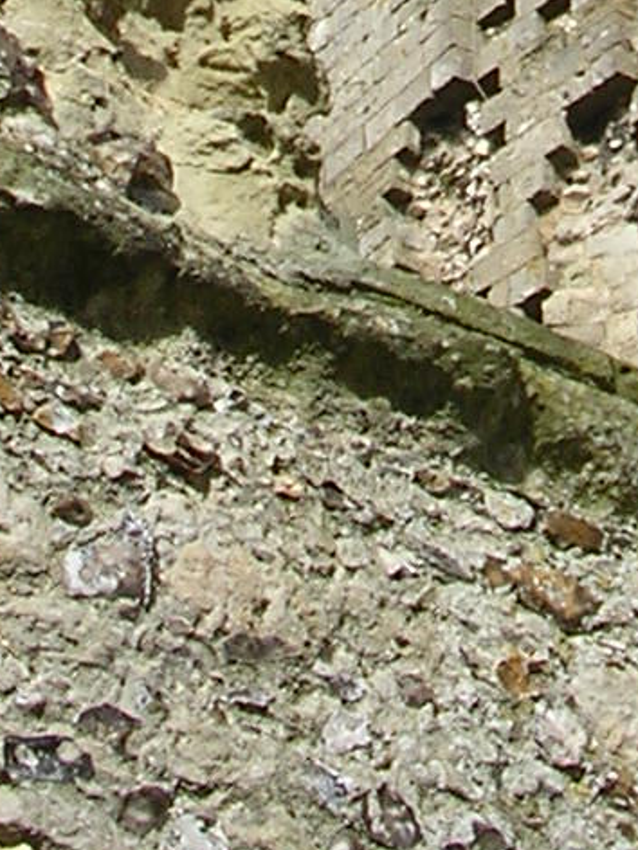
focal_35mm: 165
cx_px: 752
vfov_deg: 11.2
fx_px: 4055
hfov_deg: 8.9
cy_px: -623
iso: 100
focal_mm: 5.8
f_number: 5.6
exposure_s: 1/266
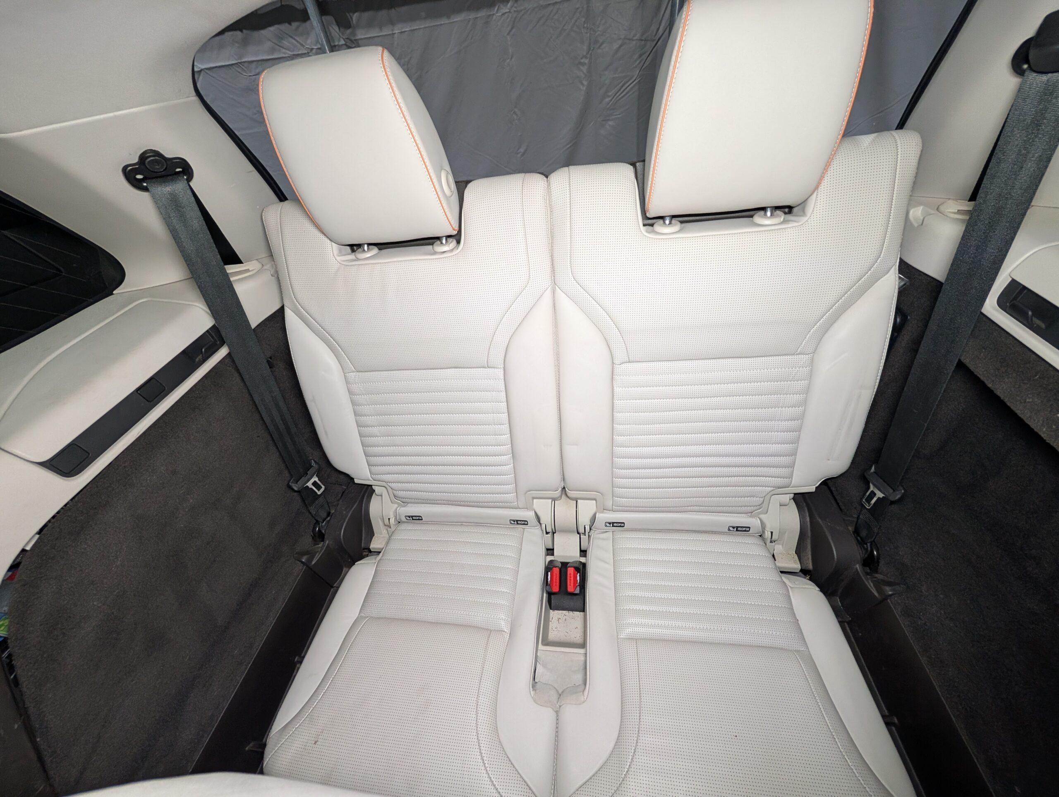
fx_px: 368
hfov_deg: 110.5
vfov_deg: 94.6
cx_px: 530
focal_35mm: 12
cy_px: 398
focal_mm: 2.02
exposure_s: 1/100
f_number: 1.7
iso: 195
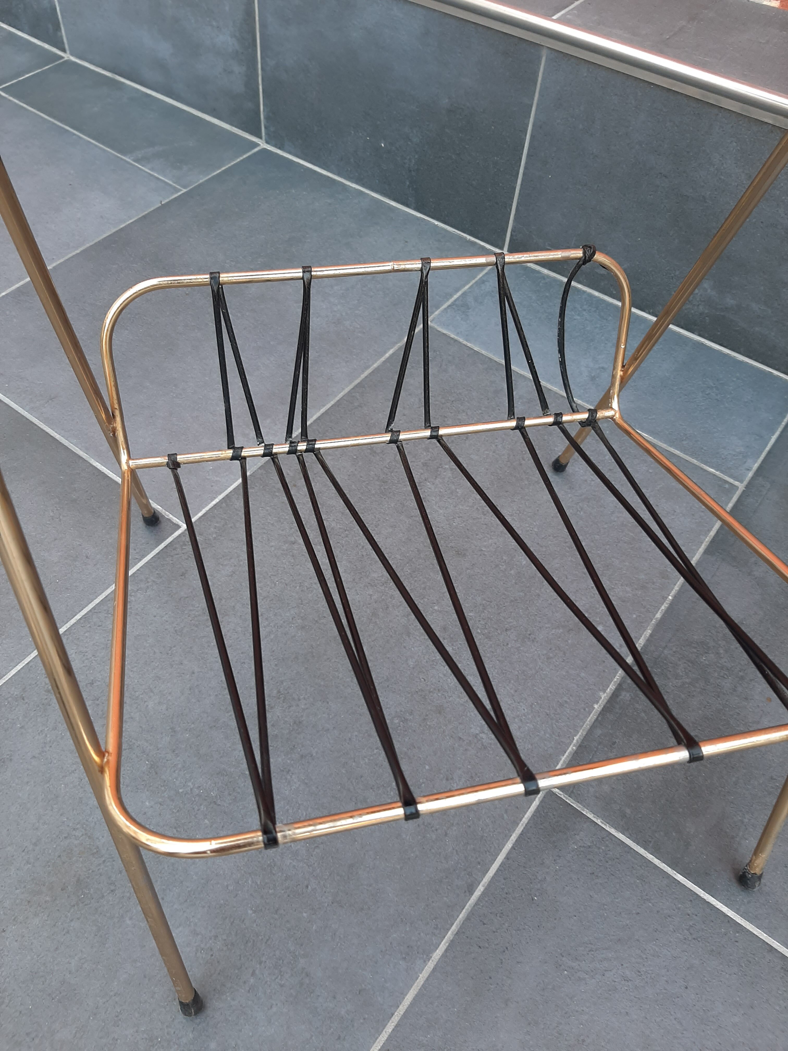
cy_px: 526
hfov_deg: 53.1
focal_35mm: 26
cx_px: 394
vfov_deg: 67.3
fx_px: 789
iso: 40
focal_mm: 3.93
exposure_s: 1/50
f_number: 1.7
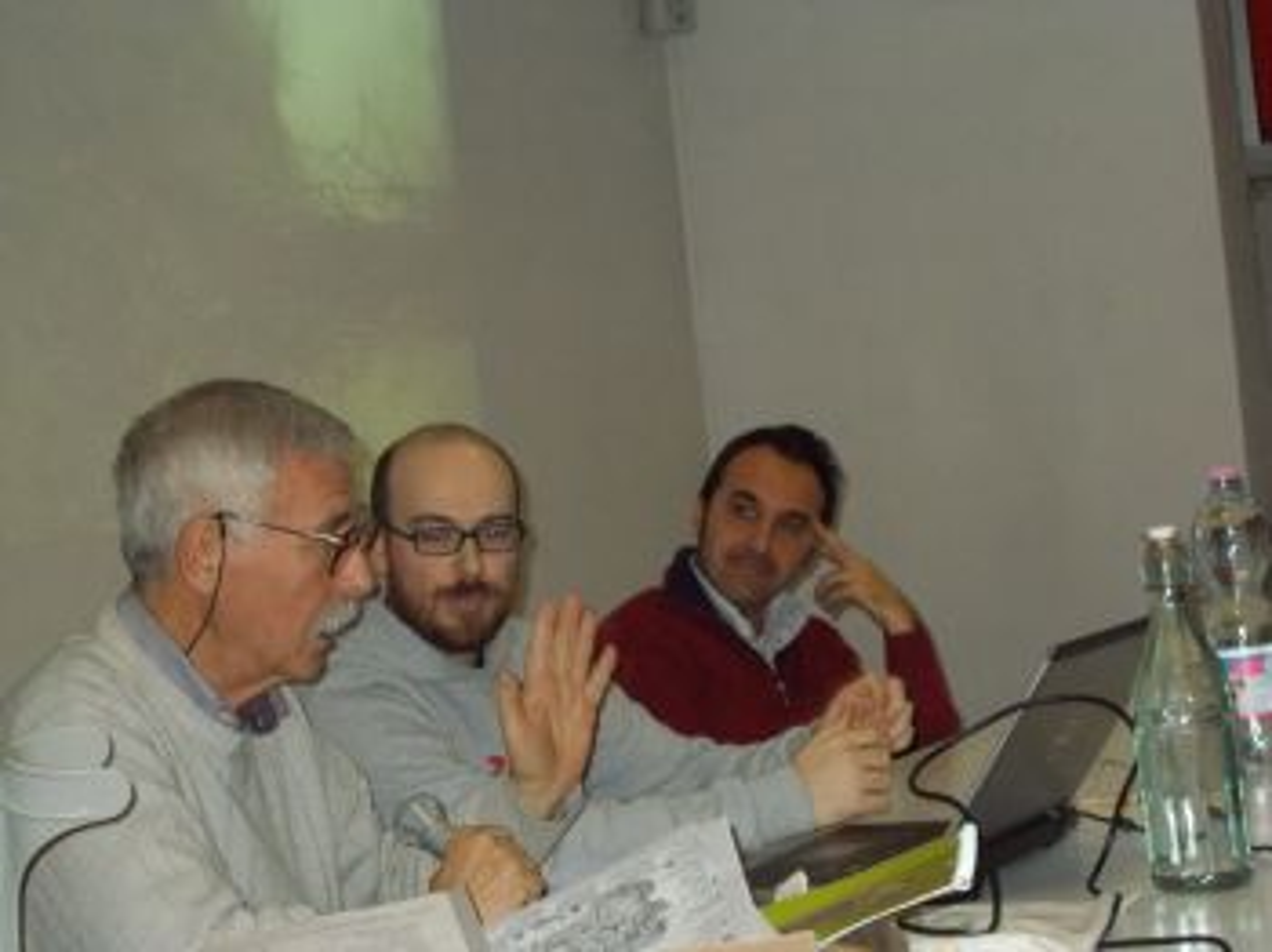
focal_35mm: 76
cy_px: 476
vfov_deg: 19.4
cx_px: 636
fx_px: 2791
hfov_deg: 25.7
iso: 800
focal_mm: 13.5
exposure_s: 1/60
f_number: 5.8
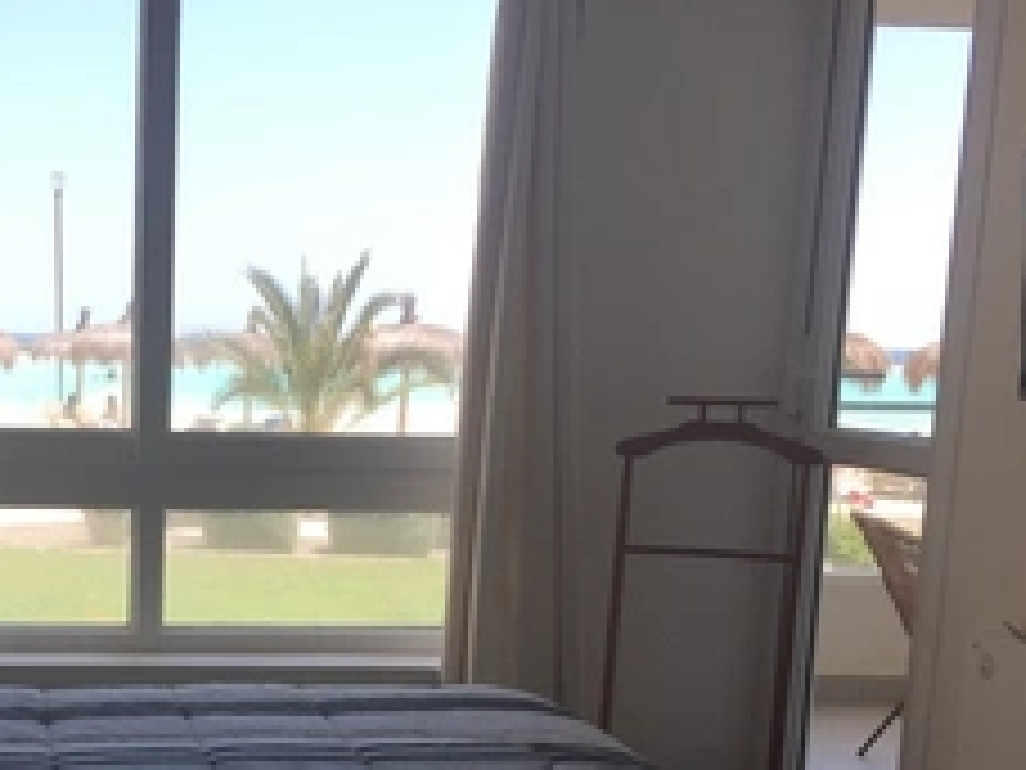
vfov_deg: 25.6
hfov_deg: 32.9
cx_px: 140
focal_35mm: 56
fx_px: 1660
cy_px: 635
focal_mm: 4.15
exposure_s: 1/942
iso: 50
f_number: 2.2
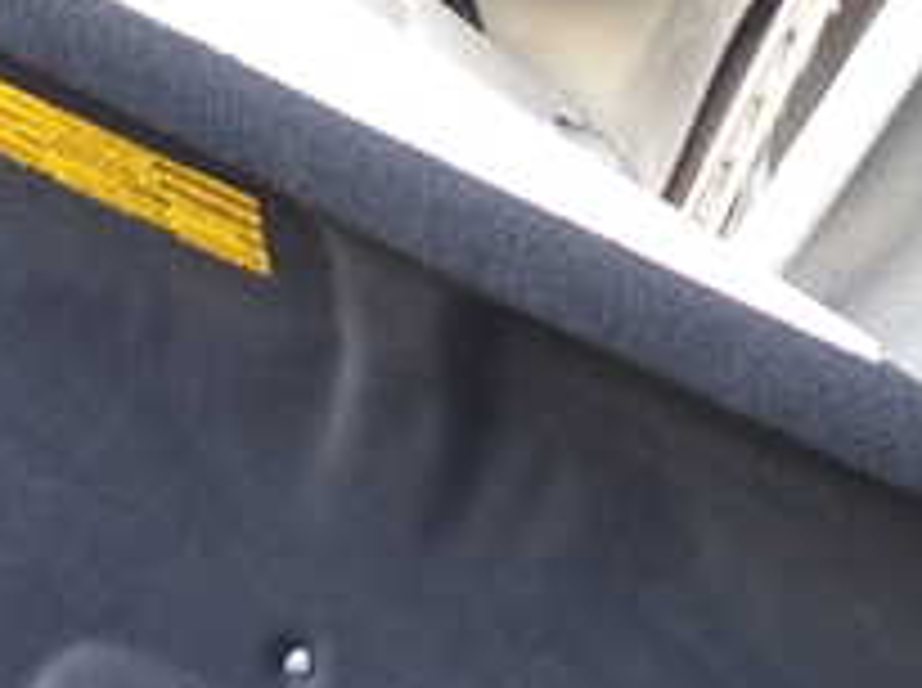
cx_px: 441
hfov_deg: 22.3
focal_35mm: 88
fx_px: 2340
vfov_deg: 16.7
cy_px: 454
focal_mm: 5.4
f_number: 2.3
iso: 200
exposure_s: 1/40
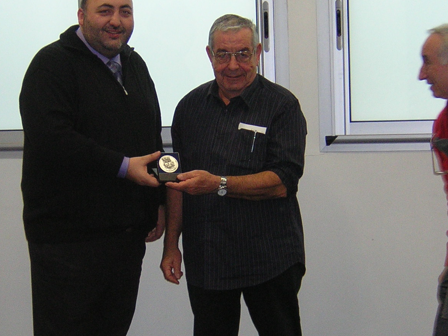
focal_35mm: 101
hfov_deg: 19.4
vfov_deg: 14.6
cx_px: 203
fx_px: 1307
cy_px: 177
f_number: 3.8
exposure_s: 1/60.1
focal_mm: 9.6
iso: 400
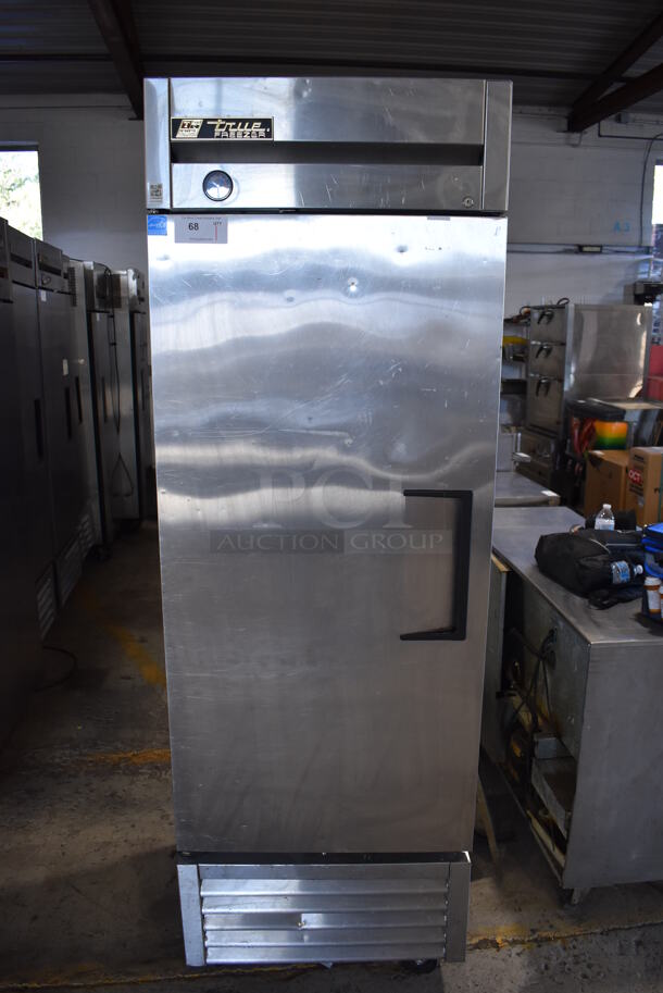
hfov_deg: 48.0
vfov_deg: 67.3
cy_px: 496
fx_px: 745
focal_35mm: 27
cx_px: 332
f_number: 3.5
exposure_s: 1/160
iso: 800
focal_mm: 18
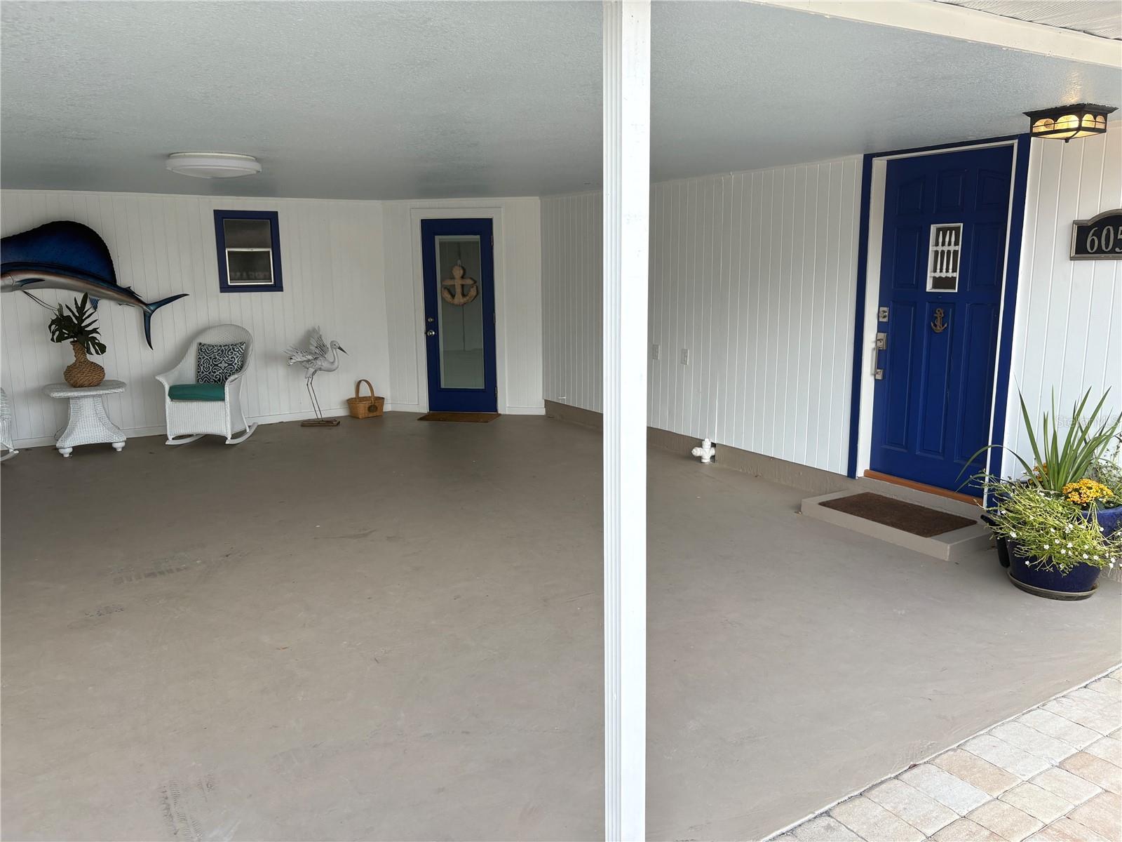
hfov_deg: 67.3
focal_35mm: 26
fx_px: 843
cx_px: 561
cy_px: 421
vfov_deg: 53.1
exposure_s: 1/357
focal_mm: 5.96
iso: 50
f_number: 1.6
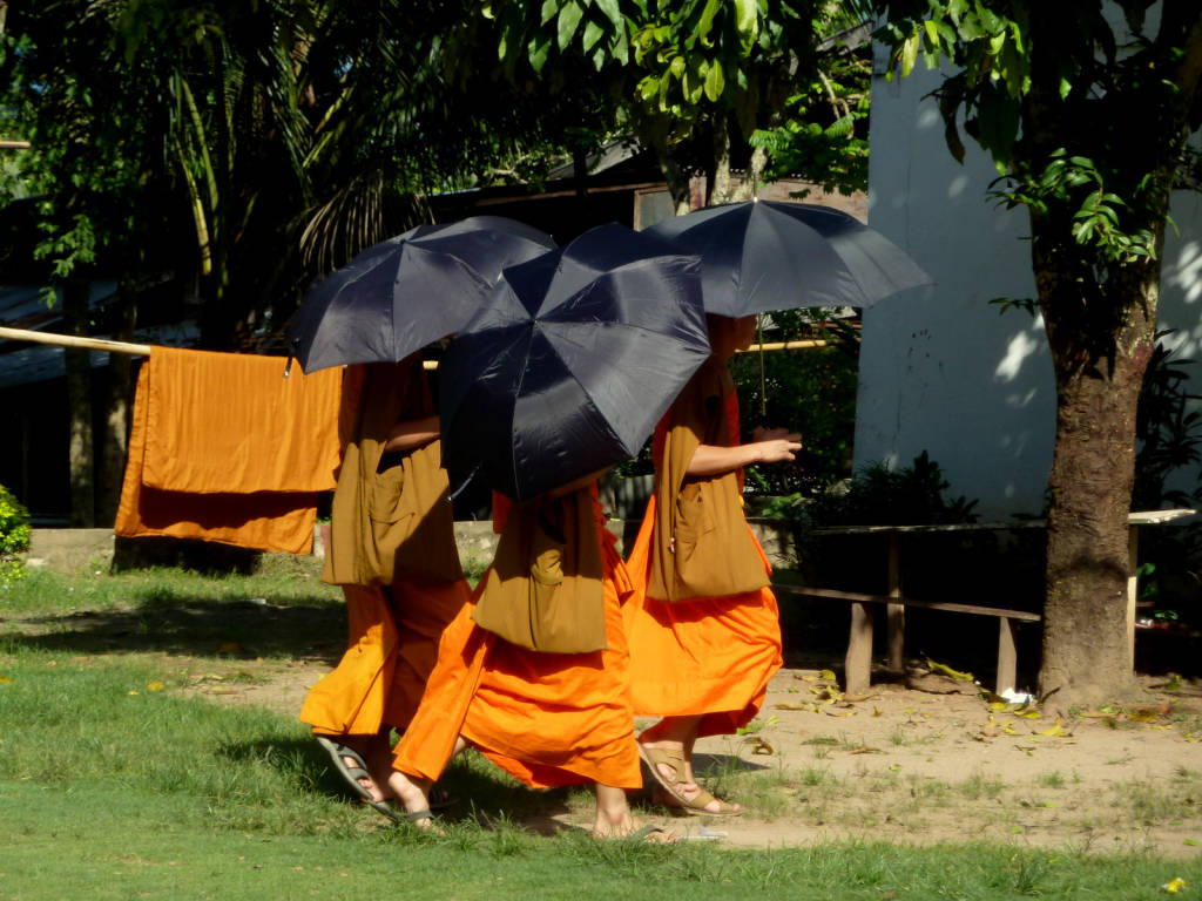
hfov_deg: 11.7
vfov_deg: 8.8
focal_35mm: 169
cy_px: 450
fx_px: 5868
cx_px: 601
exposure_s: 1/500
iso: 125
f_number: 4.5
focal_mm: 27.8
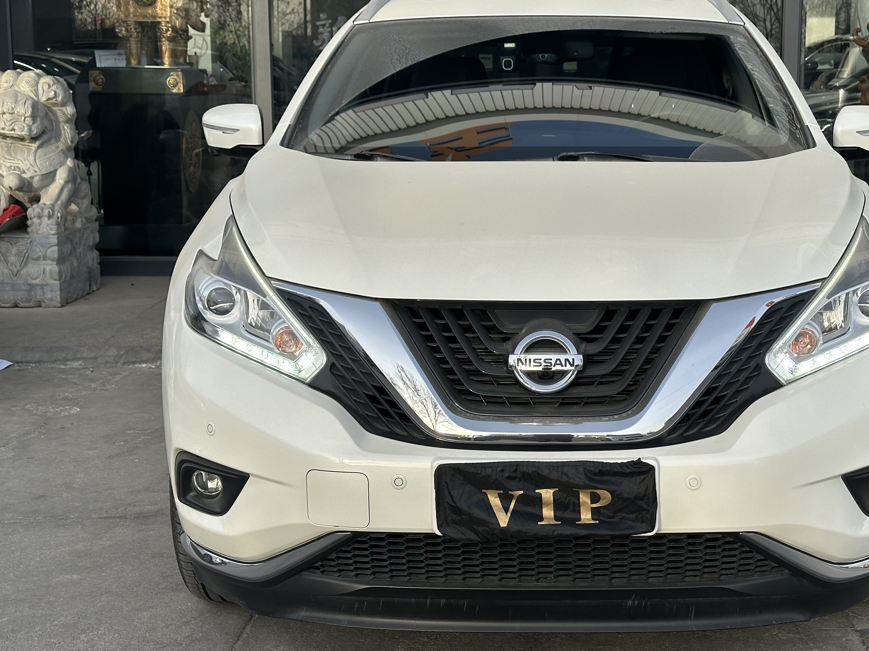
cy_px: 308
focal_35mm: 62
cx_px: 552
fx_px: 1556
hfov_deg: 31.0
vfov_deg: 23.6
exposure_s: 1/1541
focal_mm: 6.86
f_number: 1.78
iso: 64
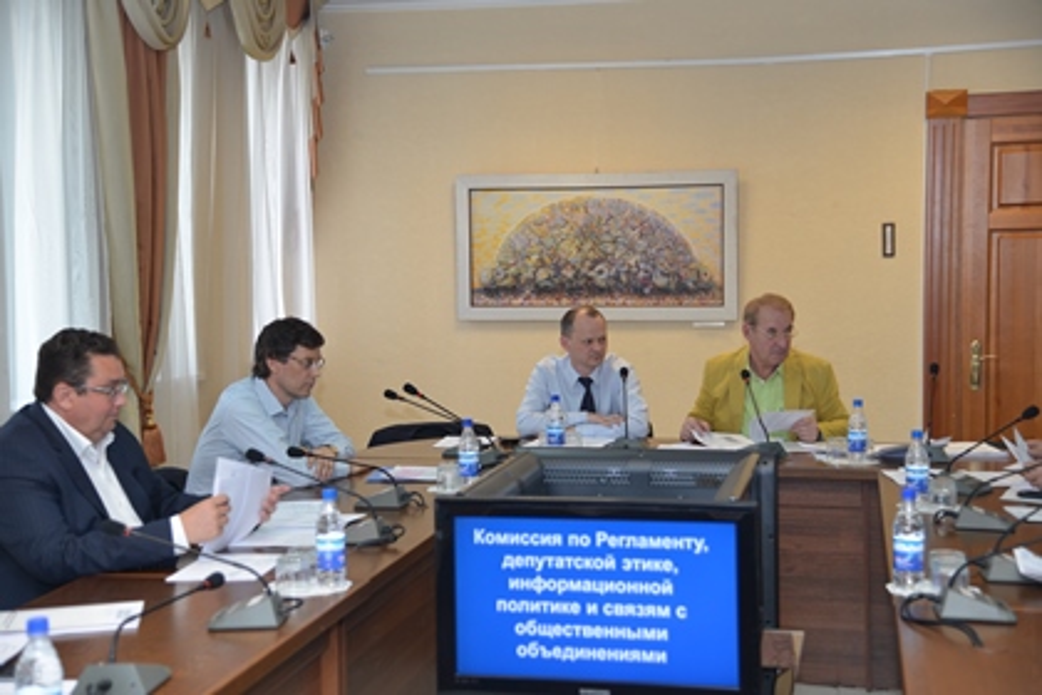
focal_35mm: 52
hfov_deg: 38.2
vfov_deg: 26.0
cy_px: 348
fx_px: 1505
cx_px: 521
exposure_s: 1/60
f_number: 4
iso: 360
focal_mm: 52
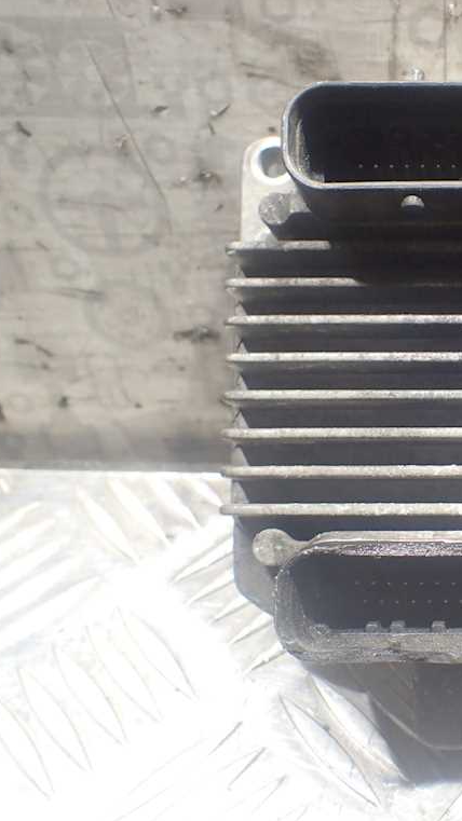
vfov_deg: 46.4
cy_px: 410
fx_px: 958
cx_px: 502
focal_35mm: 44
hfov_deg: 25.3
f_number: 2.3
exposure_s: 1/125
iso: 320
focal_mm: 5.5
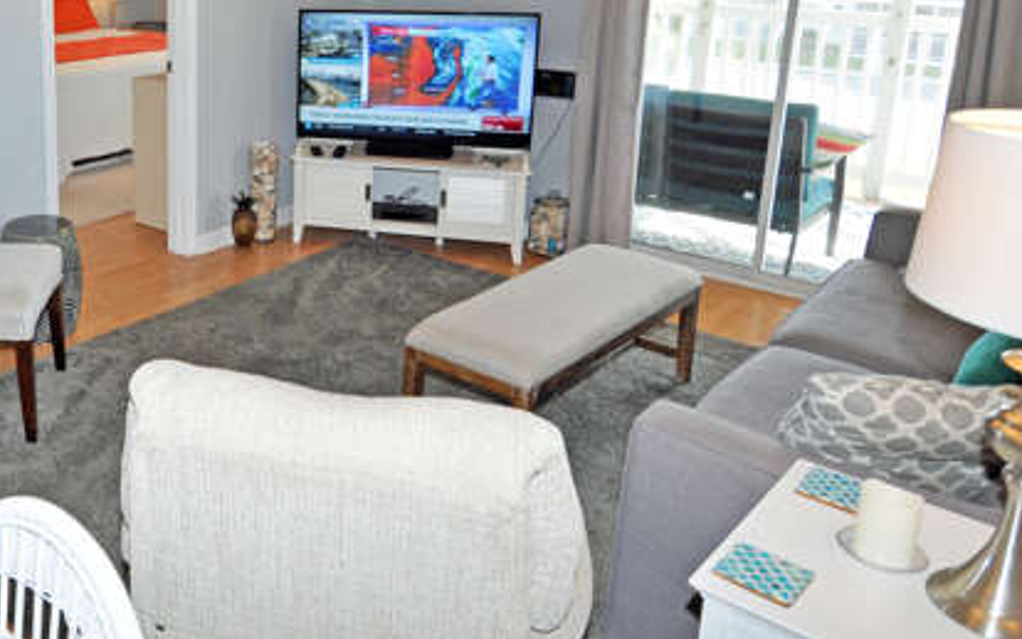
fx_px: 947
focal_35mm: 34
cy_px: 133
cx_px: 175
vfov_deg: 36.1
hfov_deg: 52.3
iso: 400
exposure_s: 1/125
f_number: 5.6
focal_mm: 12
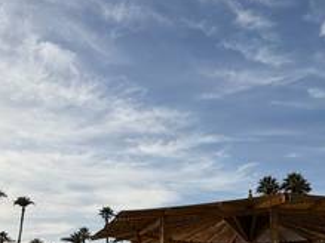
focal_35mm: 46
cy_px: 225
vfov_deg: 30.0
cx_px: 117
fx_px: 432
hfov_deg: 40.9
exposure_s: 1/955
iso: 20
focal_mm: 2.22
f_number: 2.2
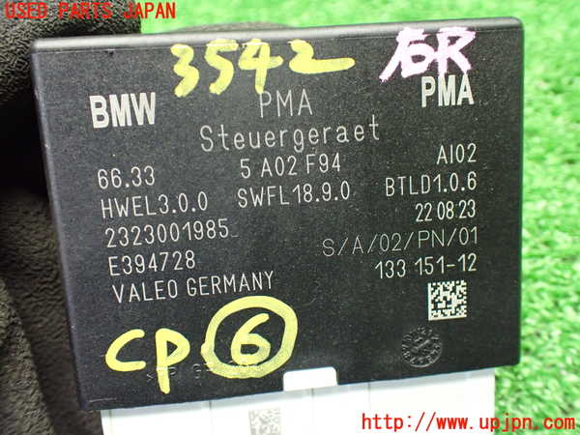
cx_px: 290
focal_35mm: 30
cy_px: 218
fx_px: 503
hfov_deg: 60.0
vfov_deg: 46.8
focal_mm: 5.4
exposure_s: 1/50
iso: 800
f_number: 2.3
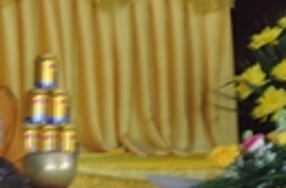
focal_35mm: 531
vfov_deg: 2.6
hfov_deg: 3.9
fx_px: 4203
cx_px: 51
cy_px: 126
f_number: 5.3
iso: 200
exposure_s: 1/13
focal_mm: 70
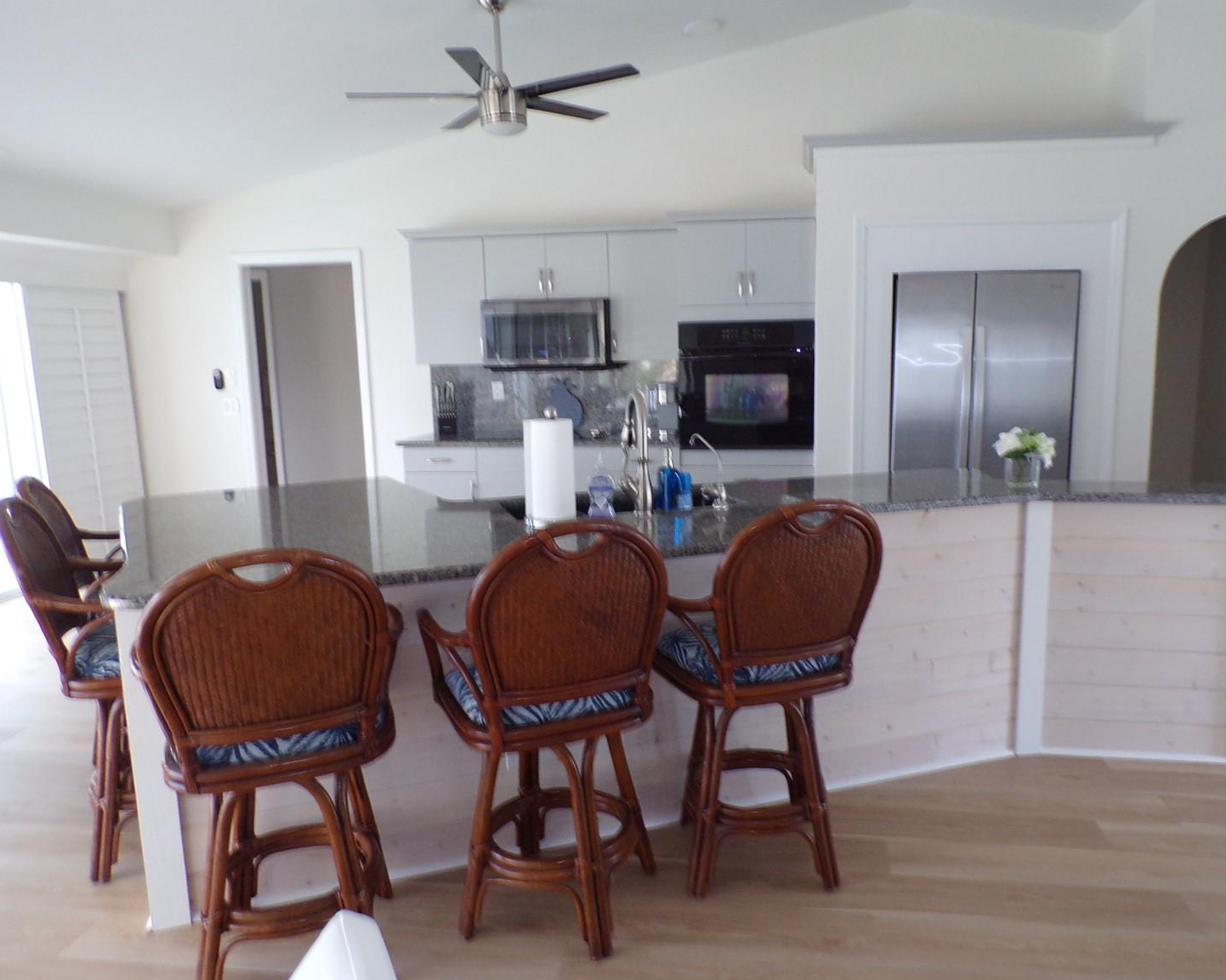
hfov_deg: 65.9
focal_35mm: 26
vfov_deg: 54.9
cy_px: 478
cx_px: 675
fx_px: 943
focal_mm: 4.3
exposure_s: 1/34
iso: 197
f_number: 3
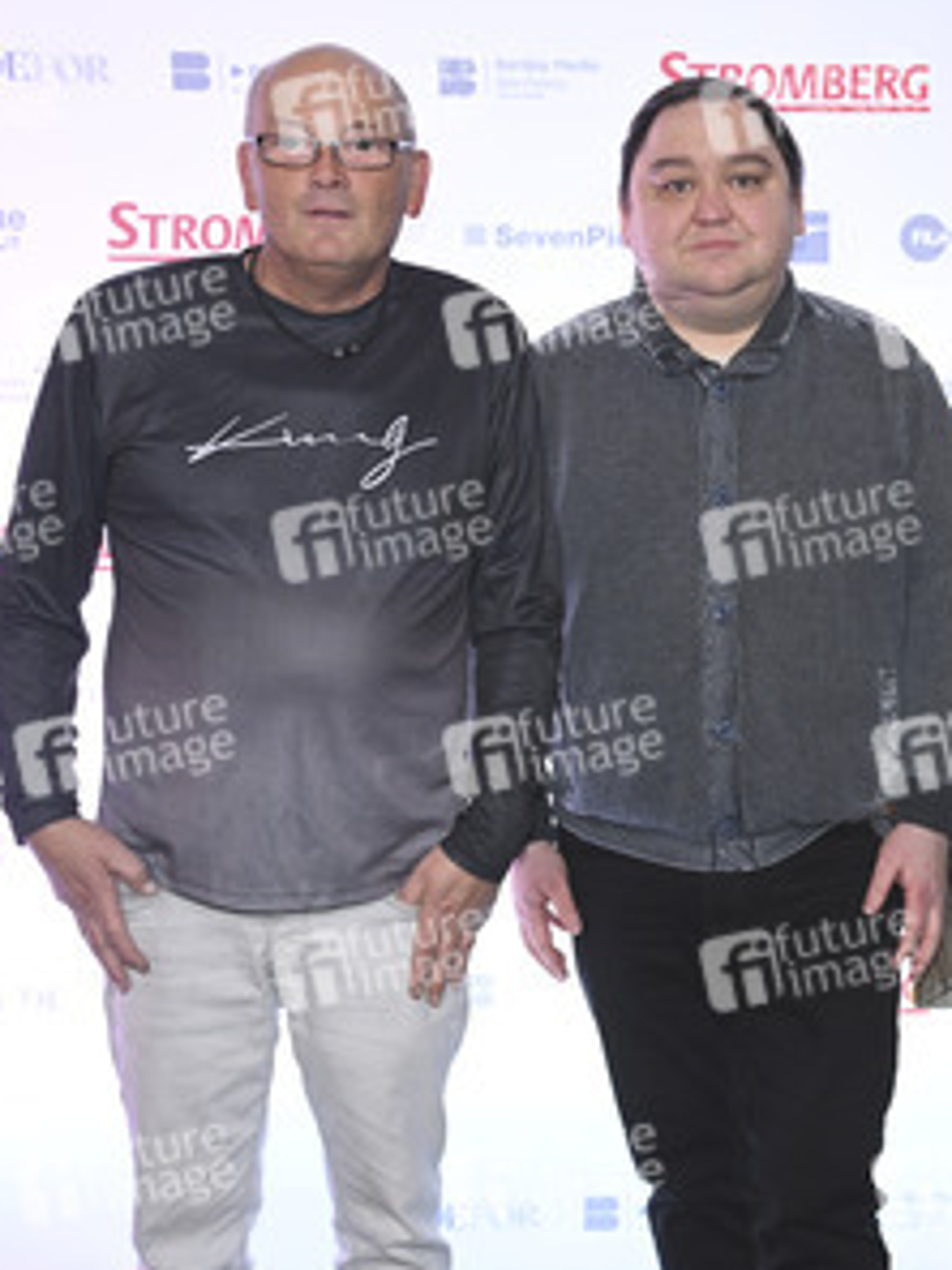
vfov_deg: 25.7
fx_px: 2787
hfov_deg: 19.0
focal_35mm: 76
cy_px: 639
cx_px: 868
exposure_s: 1/50
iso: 1250
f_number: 5
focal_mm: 52
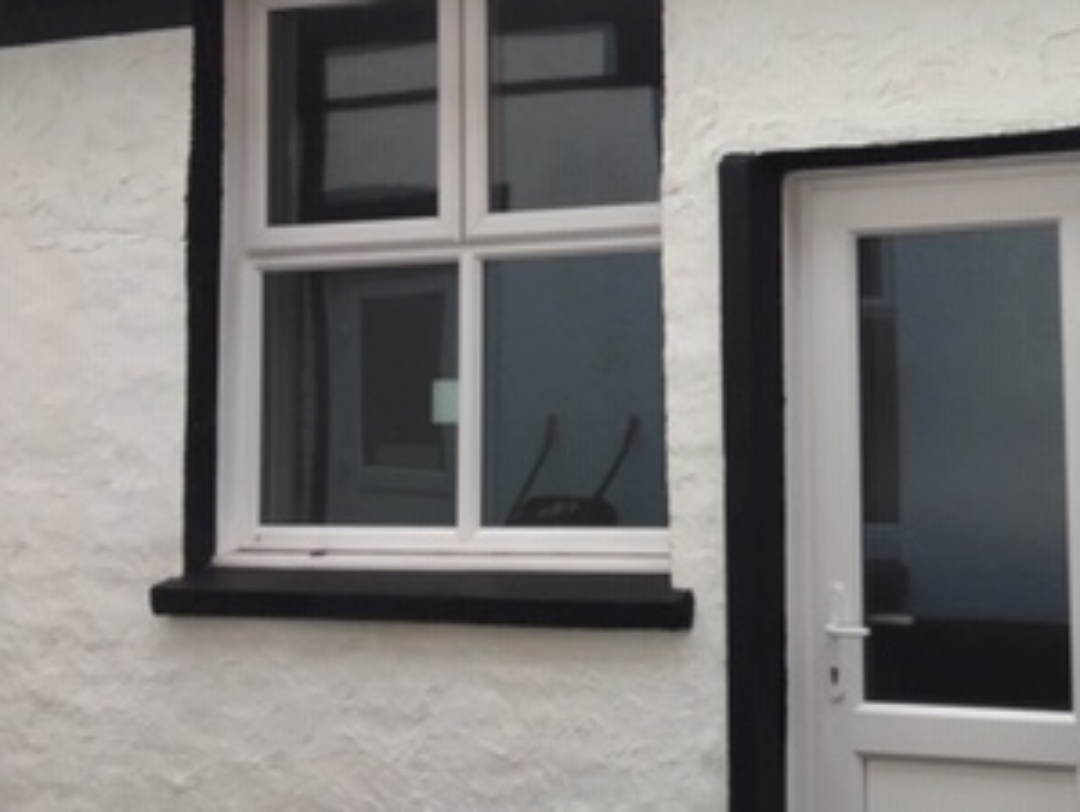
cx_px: 1152
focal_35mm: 62
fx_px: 1937
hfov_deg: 28.6
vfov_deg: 23.3
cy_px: 137
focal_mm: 4.15
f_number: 2.2
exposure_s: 1/100
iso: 40
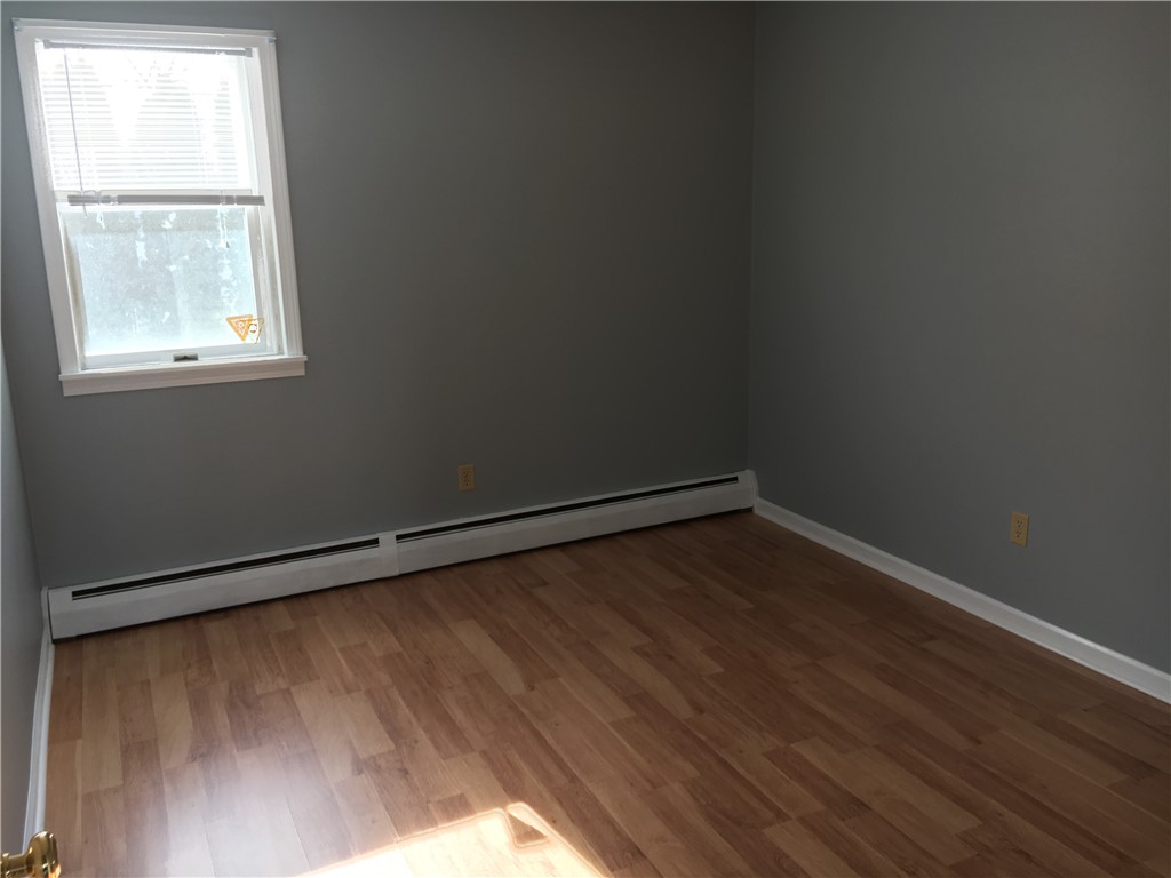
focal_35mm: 29
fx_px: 981
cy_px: 439
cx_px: 586
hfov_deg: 61.7
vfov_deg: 48.2
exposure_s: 1/40
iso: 25
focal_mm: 4.15
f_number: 2.2
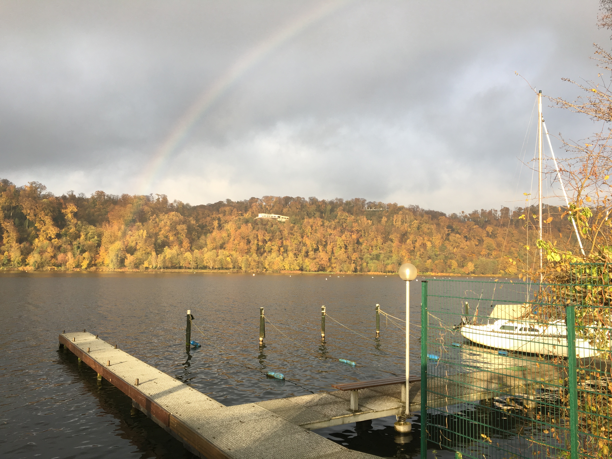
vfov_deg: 48.2
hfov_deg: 61.7
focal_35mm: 29
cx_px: 306
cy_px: 230
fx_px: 513
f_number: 2.2
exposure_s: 1/129
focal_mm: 4.15
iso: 25
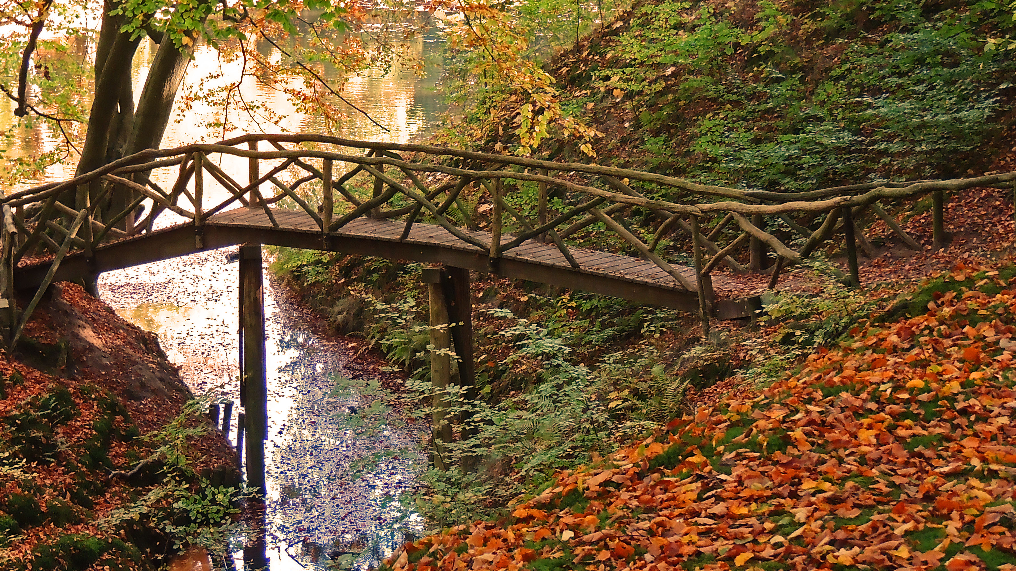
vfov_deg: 12.3
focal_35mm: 98
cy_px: 352
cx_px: 413
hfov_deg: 21.8
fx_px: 2640
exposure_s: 1/60
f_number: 3.9
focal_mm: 12.4
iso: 560
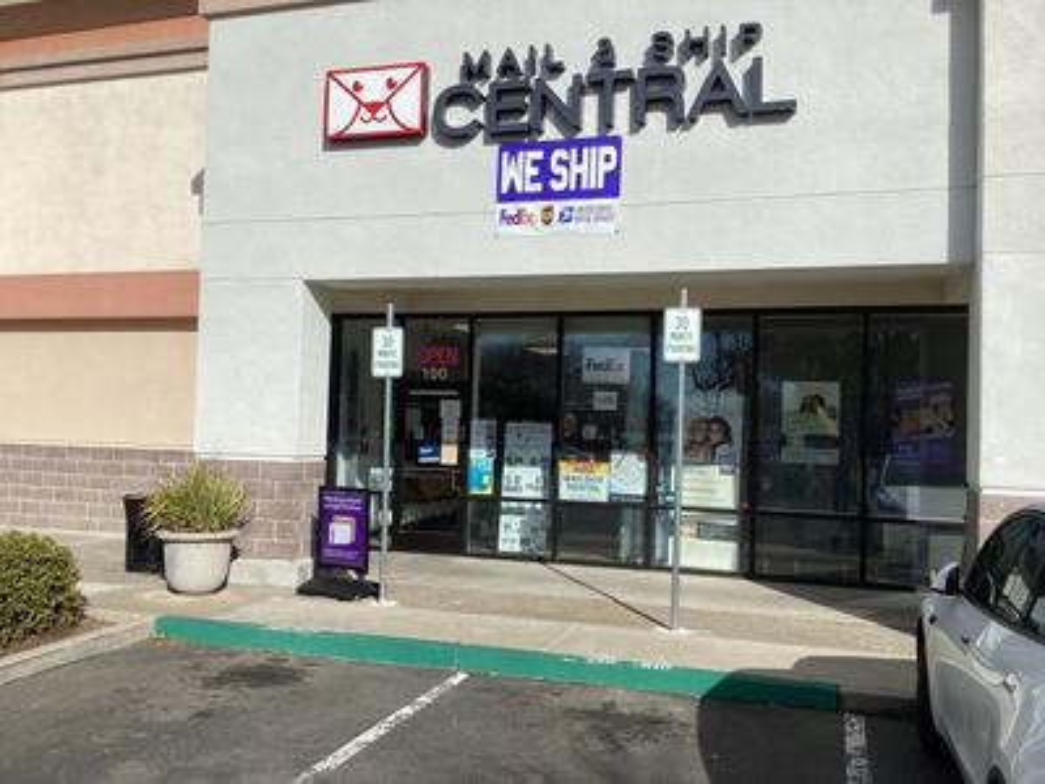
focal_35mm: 31
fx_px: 936
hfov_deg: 58.4
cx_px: 522
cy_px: 392
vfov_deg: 45.4
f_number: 2.4
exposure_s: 1/3021
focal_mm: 3.3
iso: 25
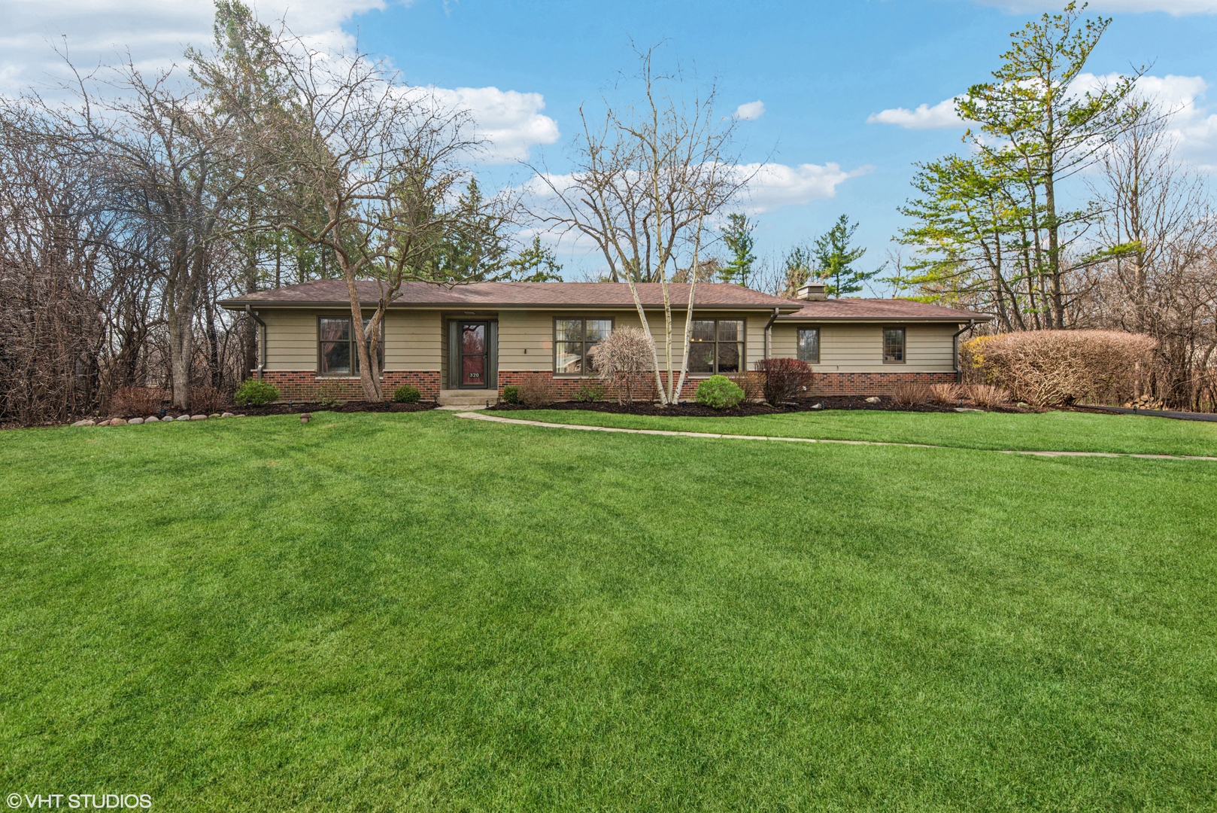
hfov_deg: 108.3
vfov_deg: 85.5
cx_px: 608
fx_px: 440
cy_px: 406
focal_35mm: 13
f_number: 9
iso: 320
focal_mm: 13
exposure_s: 1/320
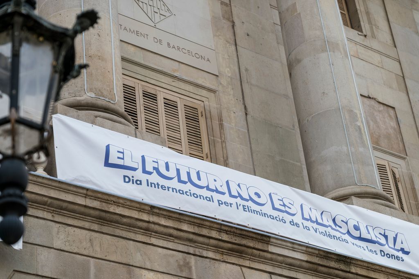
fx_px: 814
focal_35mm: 70
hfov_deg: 28.9
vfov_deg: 19.4
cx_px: 210
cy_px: 140
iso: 125
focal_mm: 70
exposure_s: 1/500
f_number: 2.8
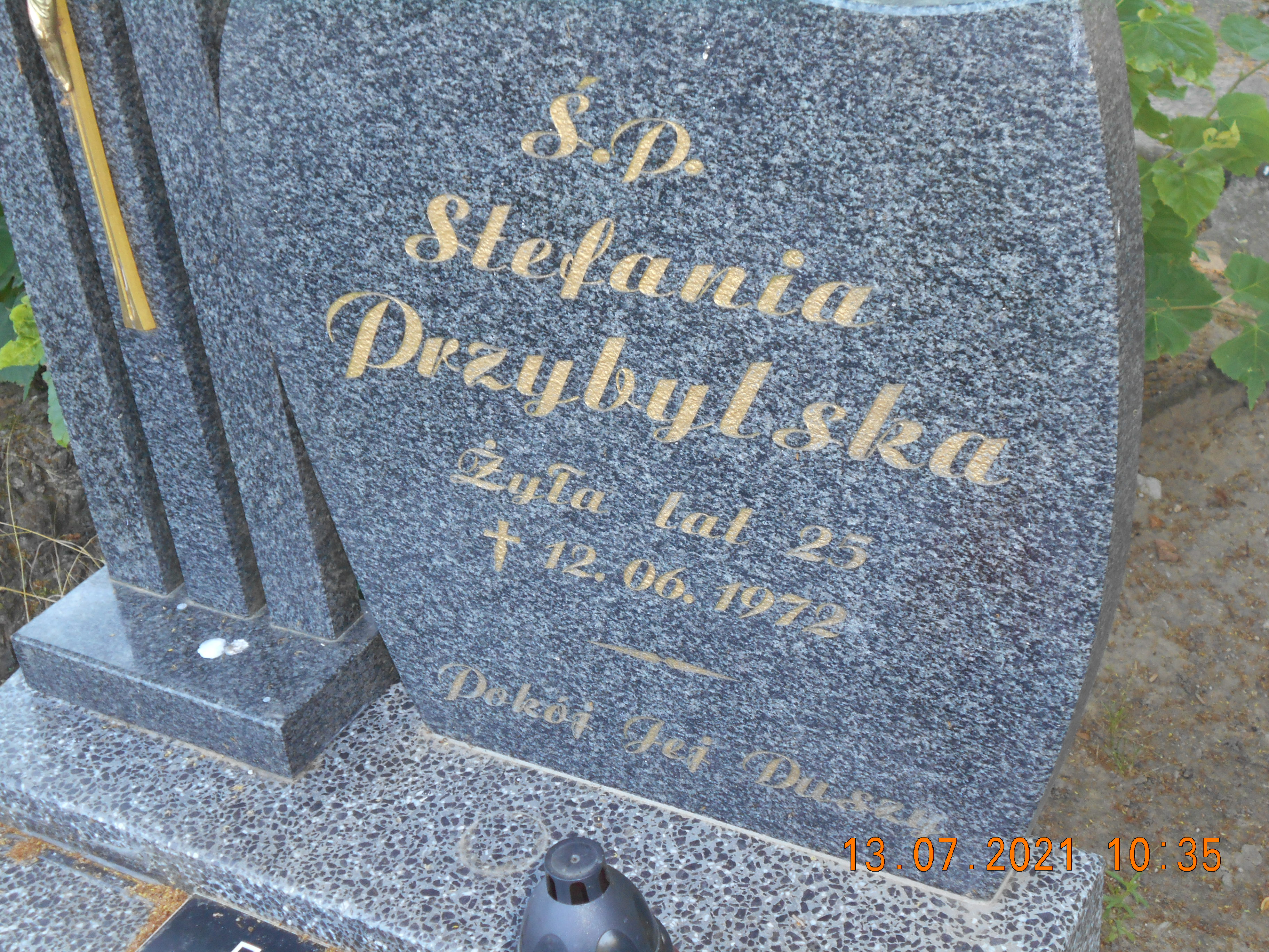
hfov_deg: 38.2
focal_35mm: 50
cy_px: 476
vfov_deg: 29.1
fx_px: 1833
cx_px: 634
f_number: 4.5
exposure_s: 1/60
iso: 200
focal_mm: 8.8
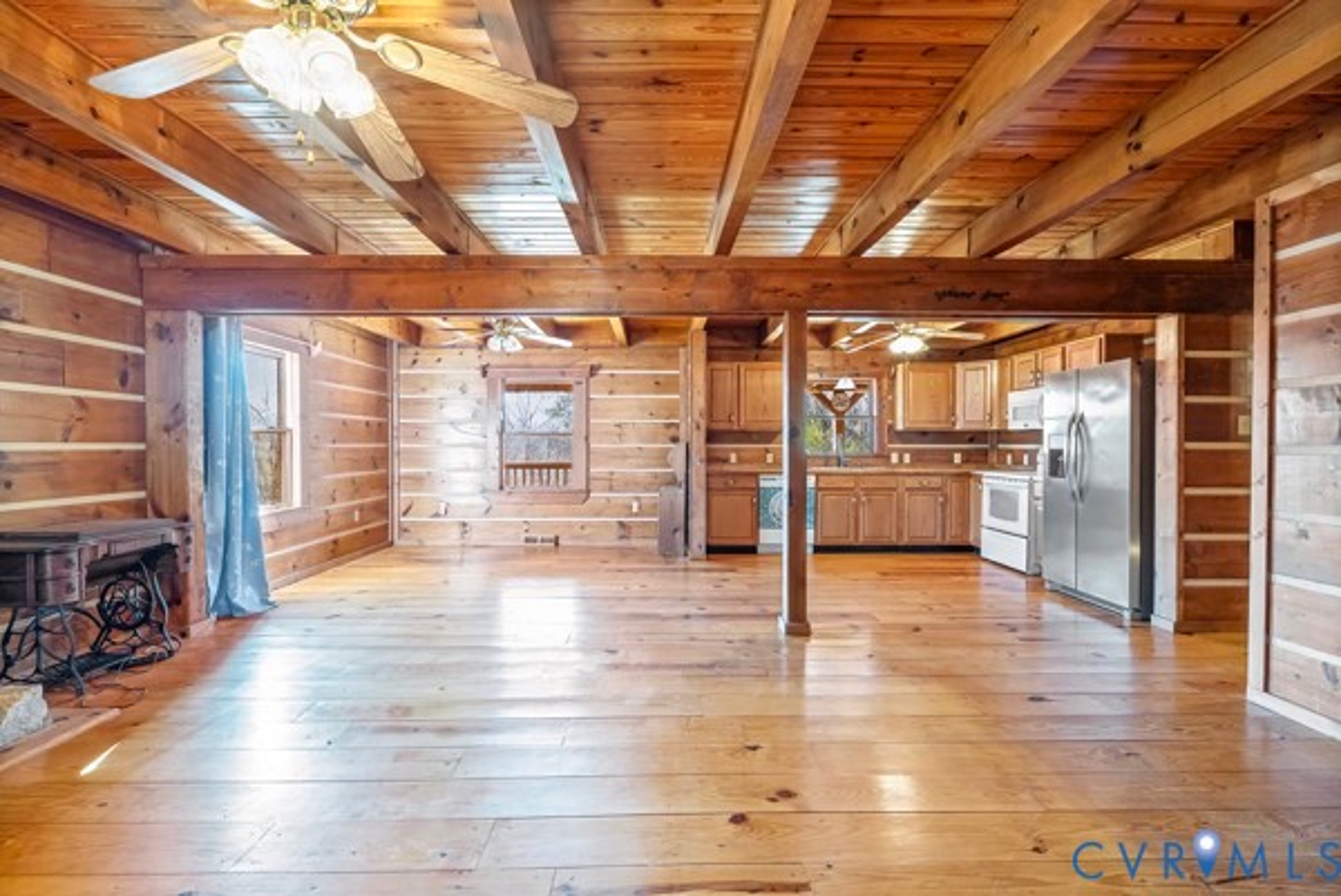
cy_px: 448
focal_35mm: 16
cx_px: 670
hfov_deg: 96.7
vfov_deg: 73.8
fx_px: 596
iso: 2000
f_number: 8
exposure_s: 1/4
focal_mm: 16
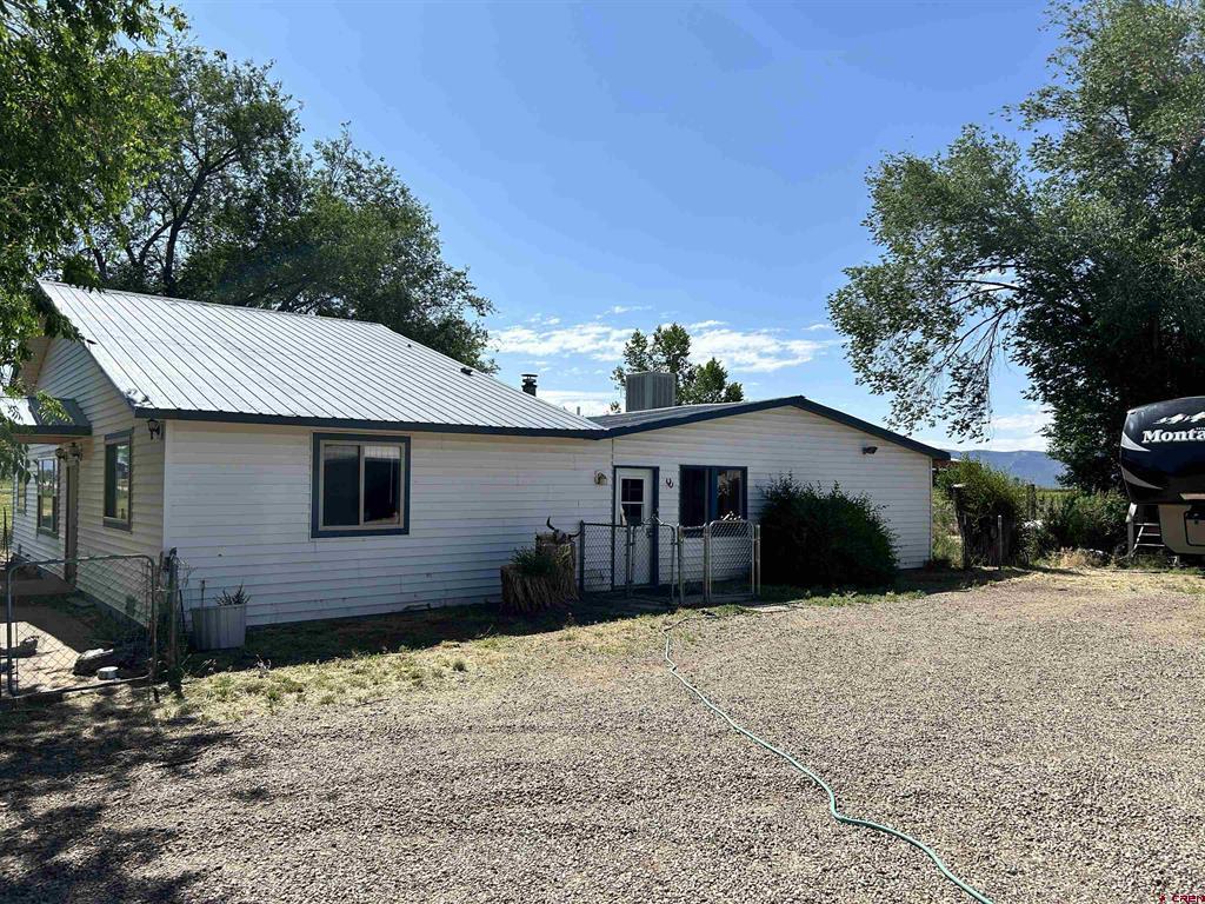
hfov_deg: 67.3
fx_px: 905
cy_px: 452
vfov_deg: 53.1
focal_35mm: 26
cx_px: 602
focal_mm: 5.7
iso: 50
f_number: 1.5
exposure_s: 1/5319
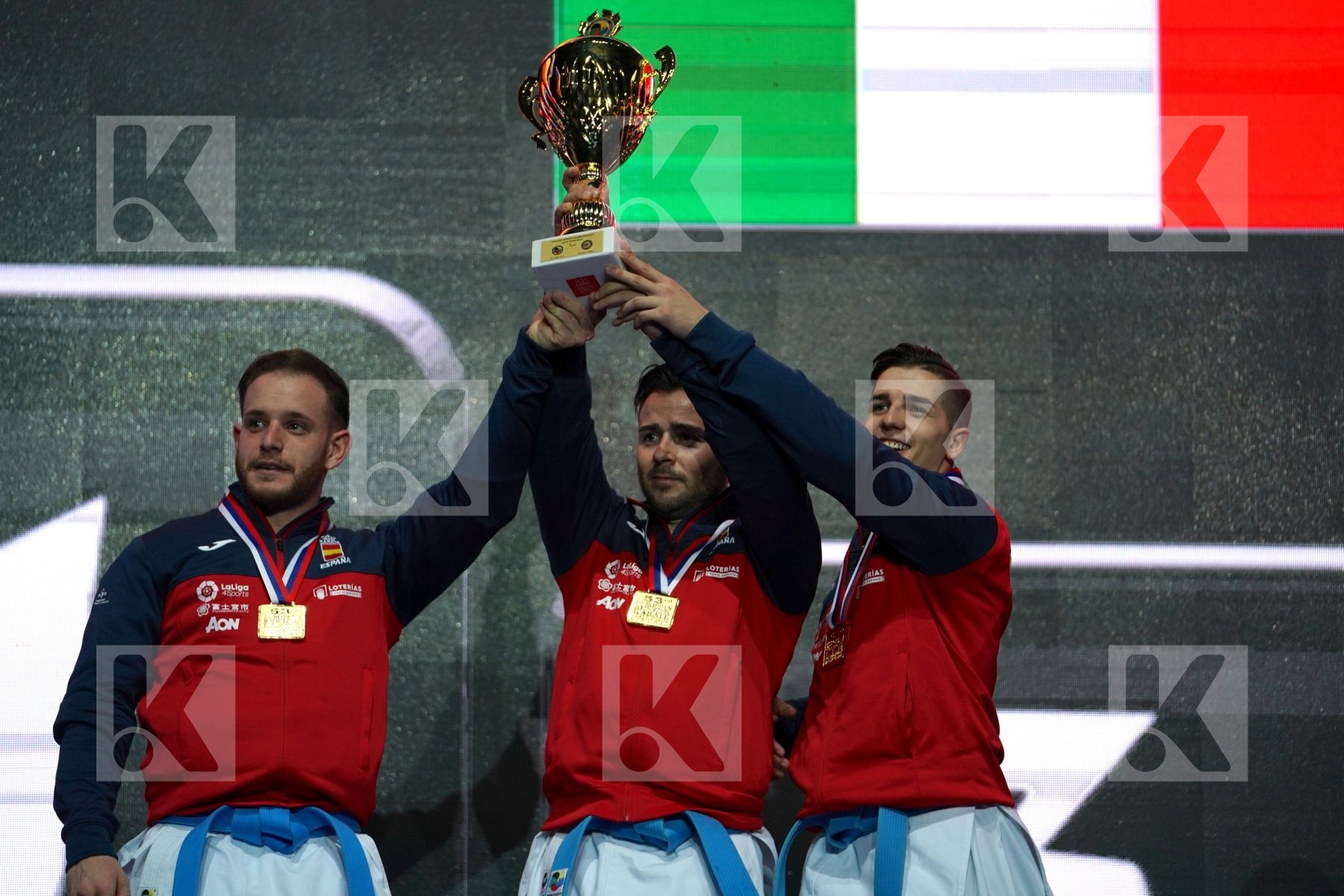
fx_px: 5226
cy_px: 448
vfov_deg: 9.8
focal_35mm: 140
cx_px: 672
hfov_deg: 14.7
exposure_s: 1/250
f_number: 2.8
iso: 320
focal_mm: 140
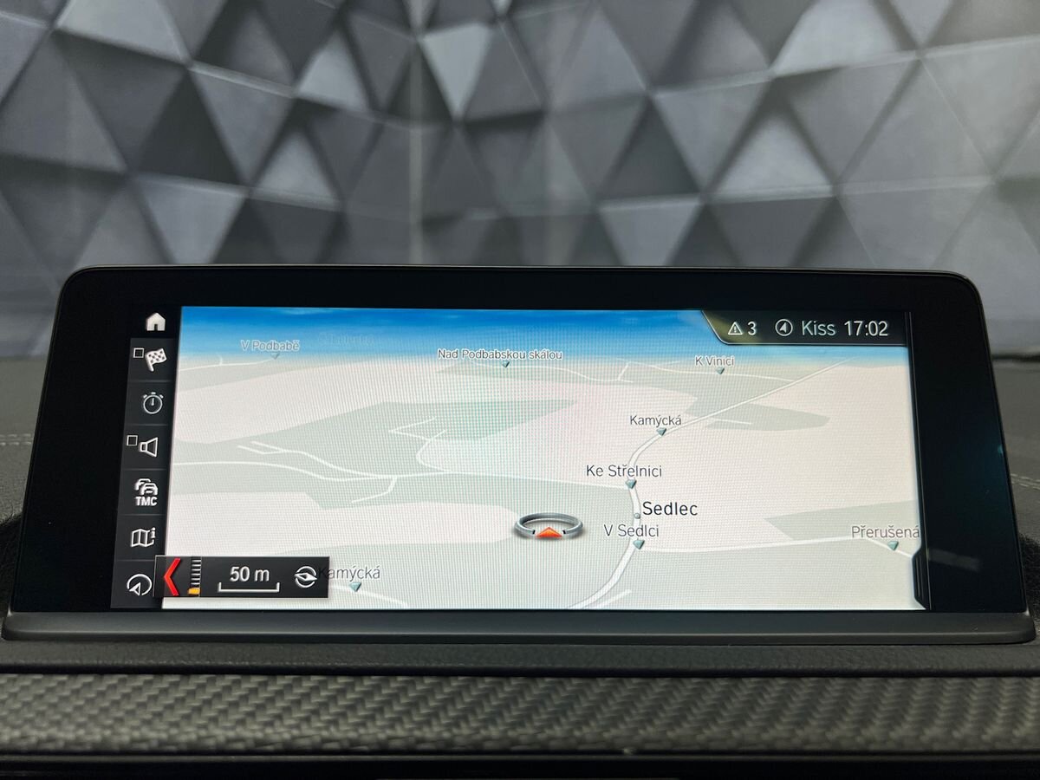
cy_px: 390
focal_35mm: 26
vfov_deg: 53.1
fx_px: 781
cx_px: 520
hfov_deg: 67.3
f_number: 1.5
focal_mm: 5.7
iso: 100
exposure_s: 1/76
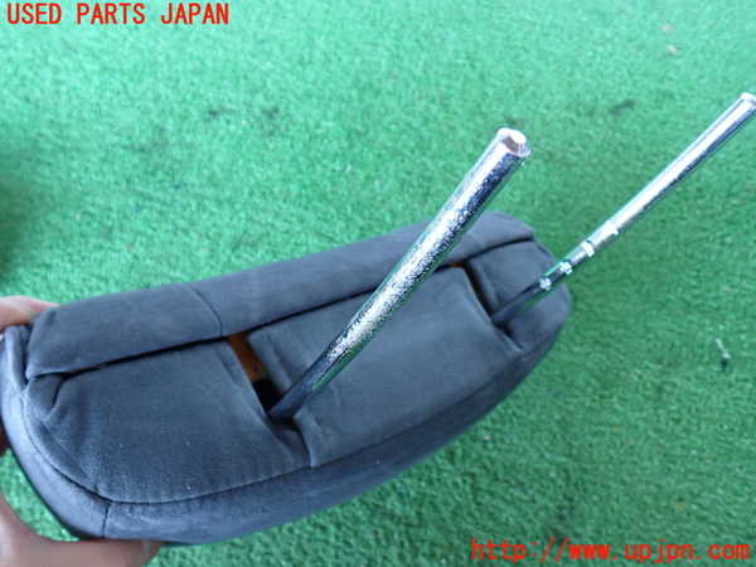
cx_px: 378
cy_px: 284
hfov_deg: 60.0
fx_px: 655
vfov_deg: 46.8
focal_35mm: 30
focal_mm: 5.4
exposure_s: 1/30
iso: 500
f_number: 2.3
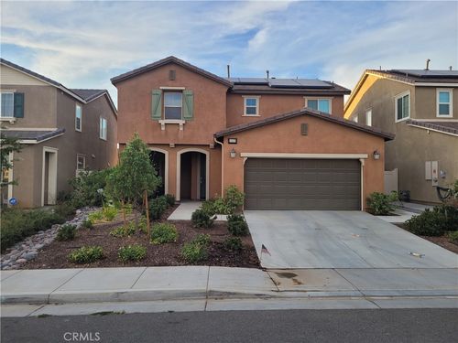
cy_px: 172
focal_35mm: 26
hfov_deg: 67.3
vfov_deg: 53.1
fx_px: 344
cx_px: 229
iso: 40
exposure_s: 1/497
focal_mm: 5.4
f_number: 1.8
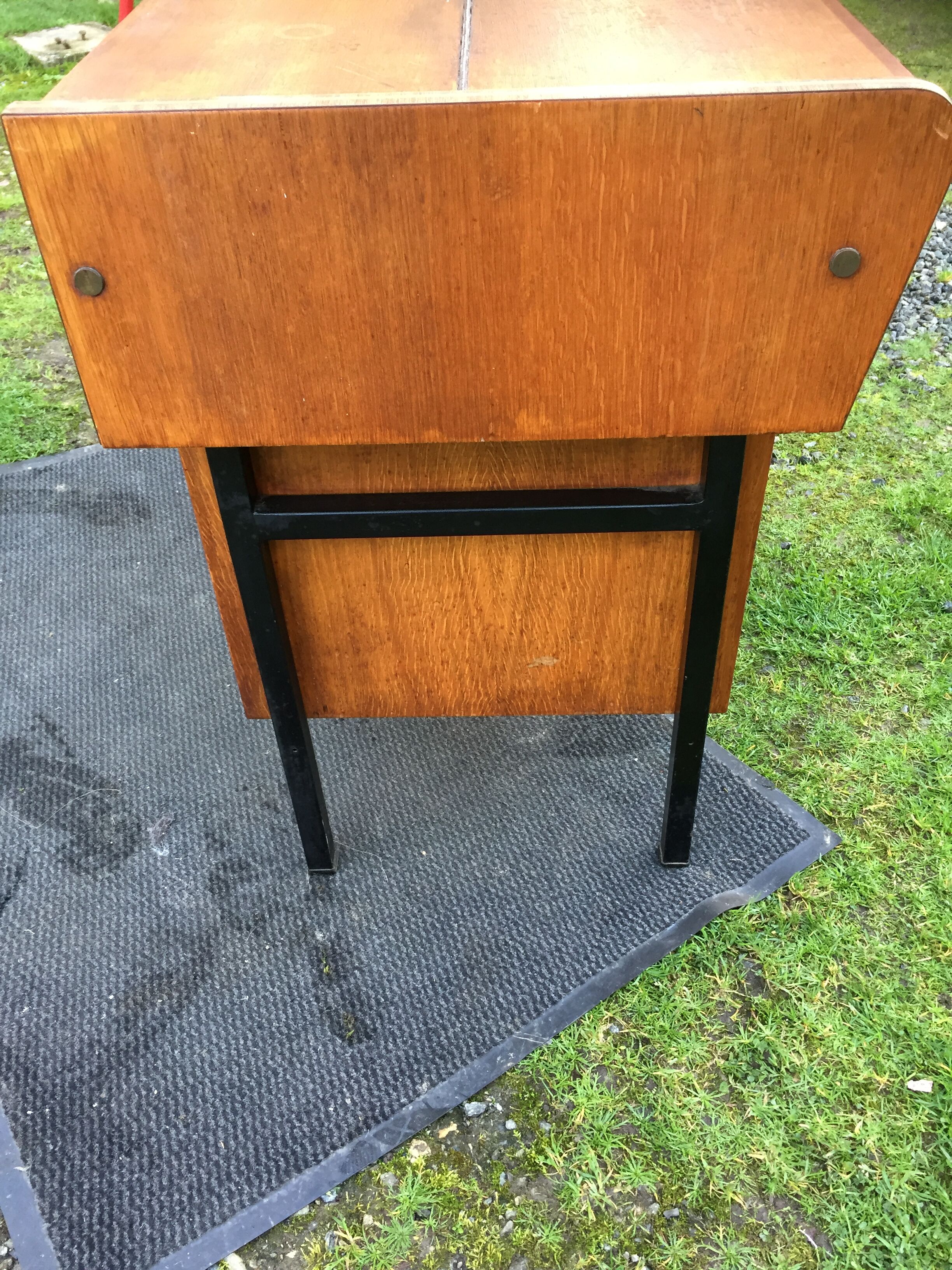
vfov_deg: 61.7
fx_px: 1063
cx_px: 476
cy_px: 635
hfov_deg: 48.2
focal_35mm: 29
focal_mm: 4.15
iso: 125
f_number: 2.2
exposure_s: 1/33
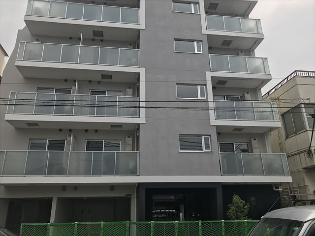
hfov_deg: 63.4
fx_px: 255
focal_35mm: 28
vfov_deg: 49.7
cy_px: 118
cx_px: 158
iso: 20
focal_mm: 3.99
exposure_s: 1/2457
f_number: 1.8
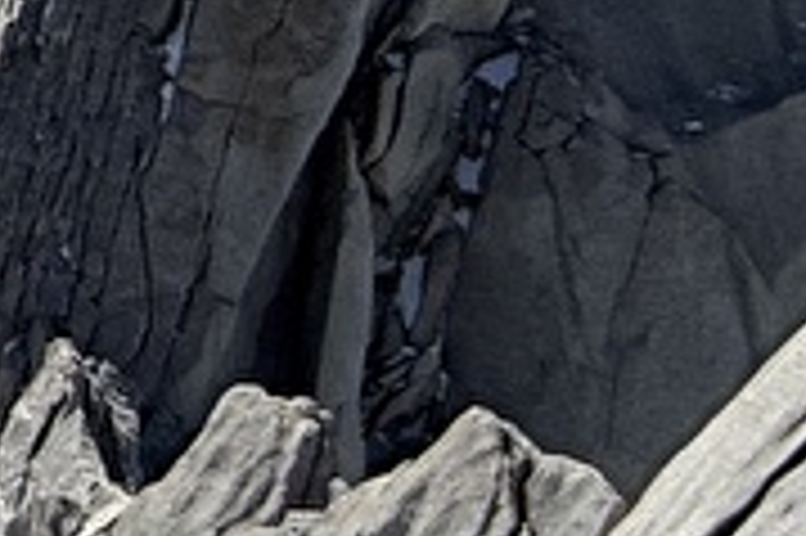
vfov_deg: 11.5
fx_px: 2371
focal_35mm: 106
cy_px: -561
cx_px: -1585
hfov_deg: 11.5
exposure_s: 1/4762
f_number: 2.2
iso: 50
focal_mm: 2.22
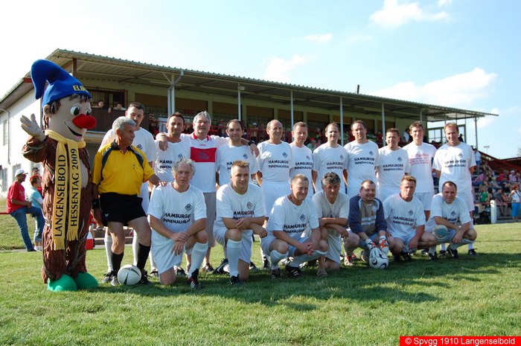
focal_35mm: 39
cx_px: 260
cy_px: 173
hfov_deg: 49.6
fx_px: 564
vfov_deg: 34.1
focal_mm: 26
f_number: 8
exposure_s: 1/250
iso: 200
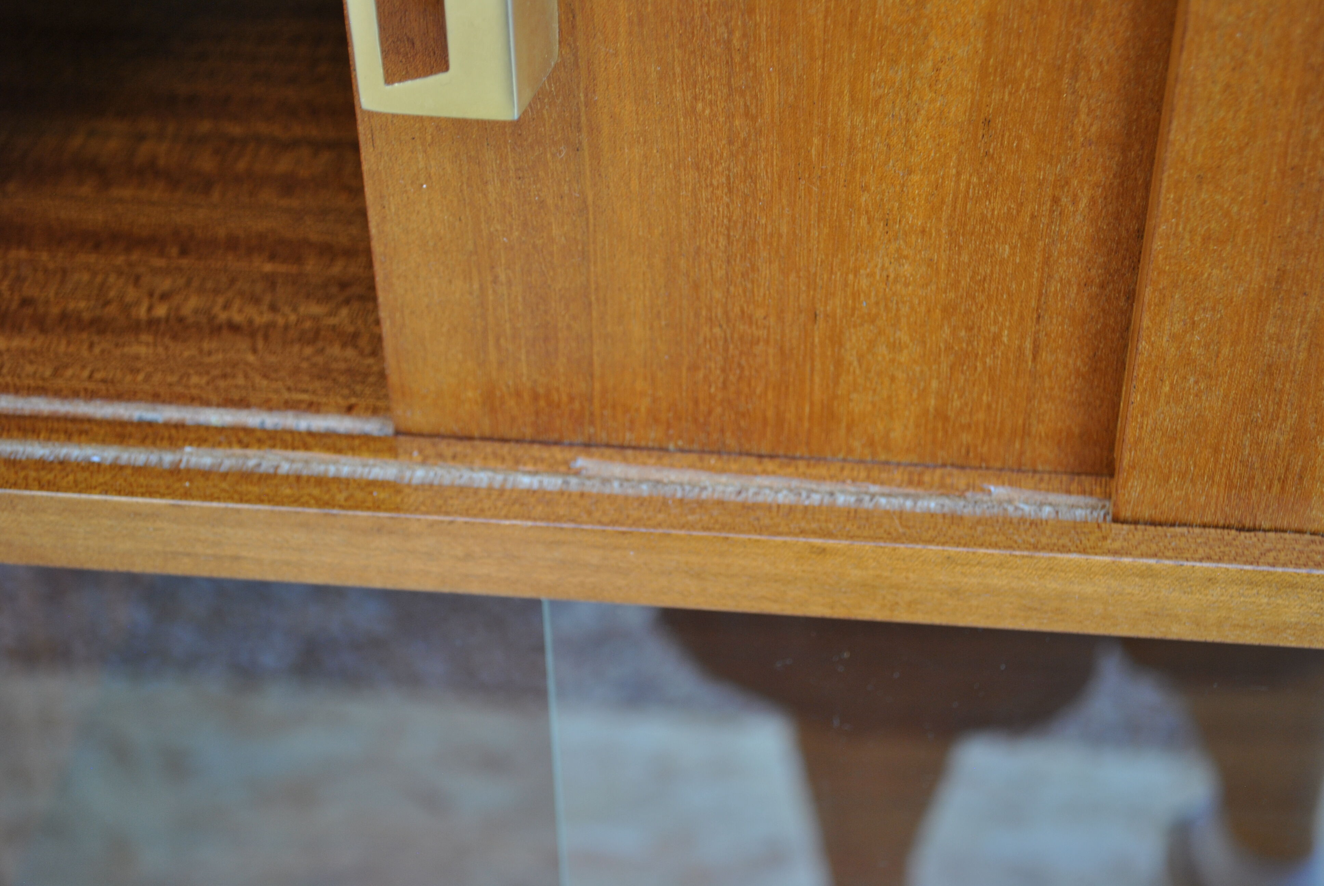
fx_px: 2099
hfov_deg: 35.0
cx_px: 662
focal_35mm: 57
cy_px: 443
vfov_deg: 23.8
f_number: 5
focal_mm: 38
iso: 200
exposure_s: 1/40
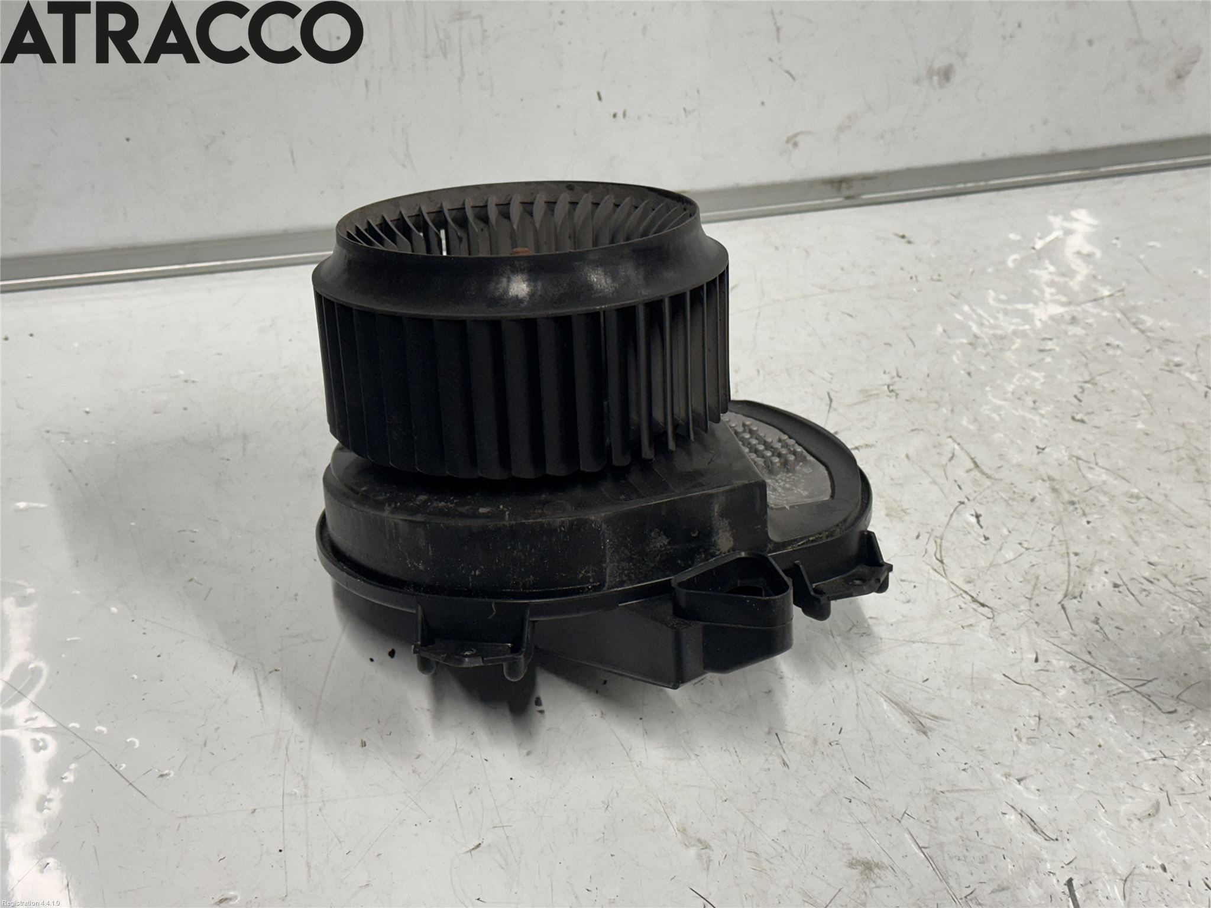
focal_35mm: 48
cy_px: 454
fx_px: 1679
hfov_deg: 39.7
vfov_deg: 30.3
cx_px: 606
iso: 80
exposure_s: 1/50
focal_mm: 6.86
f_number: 1.78
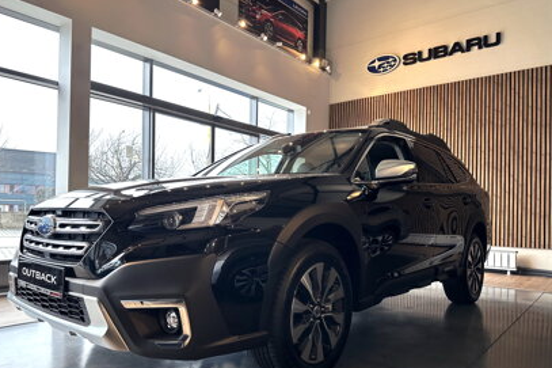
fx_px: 414
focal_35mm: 27
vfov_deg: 47.7
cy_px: 210
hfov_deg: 67.3
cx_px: 256
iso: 80
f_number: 1.78
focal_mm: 6.86
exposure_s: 1/121
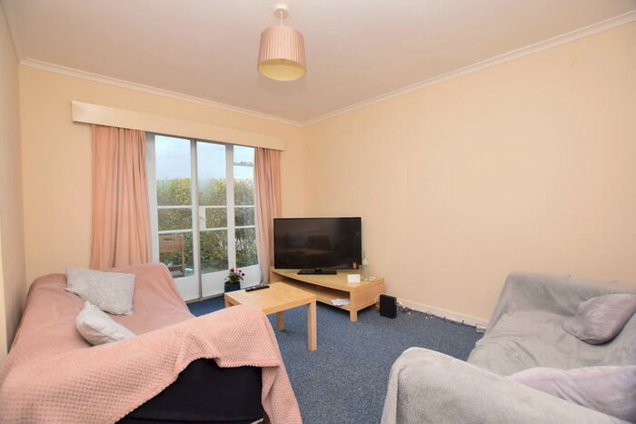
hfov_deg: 100.4
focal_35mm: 15
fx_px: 265
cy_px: 212
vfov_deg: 77.4
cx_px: 318
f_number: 4
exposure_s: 1/60
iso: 100
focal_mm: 10
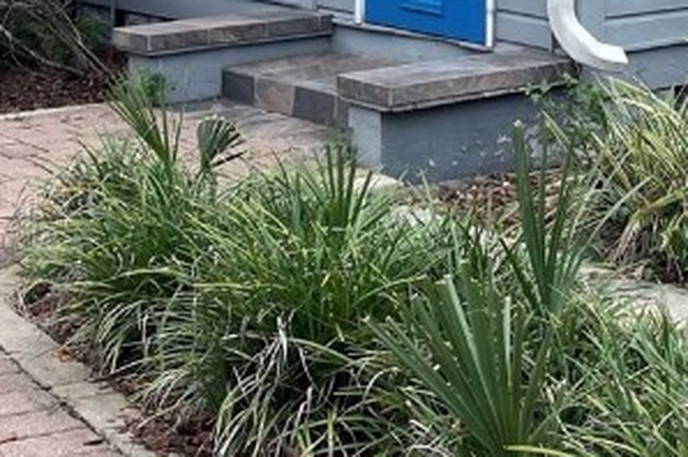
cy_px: -268
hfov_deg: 21.7
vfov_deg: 13.6
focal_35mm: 93
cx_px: 536
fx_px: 1775
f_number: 1.6
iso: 32
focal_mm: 4.2
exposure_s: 1/716
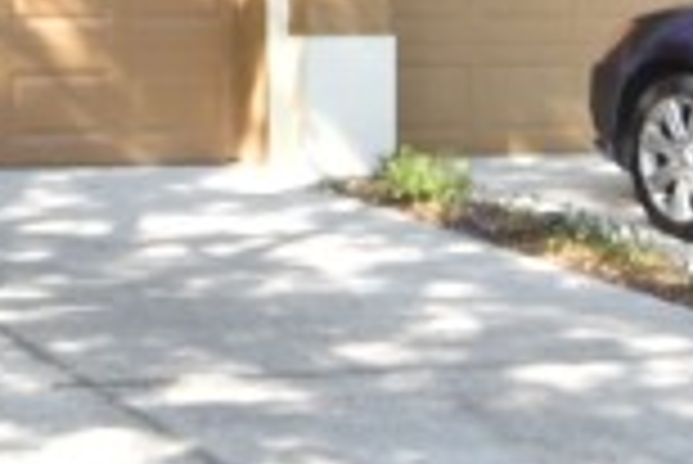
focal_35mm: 112
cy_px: -252
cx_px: -248
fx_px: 2158
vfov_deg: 11.7
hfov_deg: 17.0
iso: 800
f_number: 3.5
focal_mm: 10
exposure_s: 1/1500
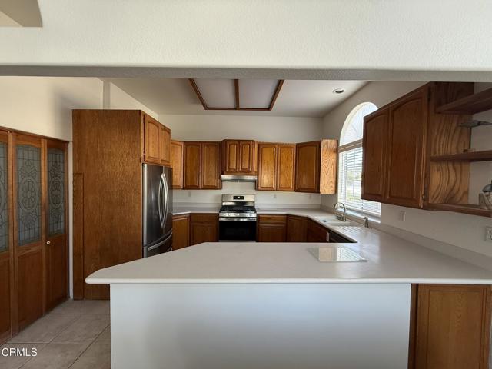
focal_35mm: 14
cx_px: 246
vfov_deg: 85.7
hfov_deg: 102.1
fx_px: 199
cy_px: 184
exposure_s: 1/99
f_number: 2.2
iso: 200
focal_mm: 2.22
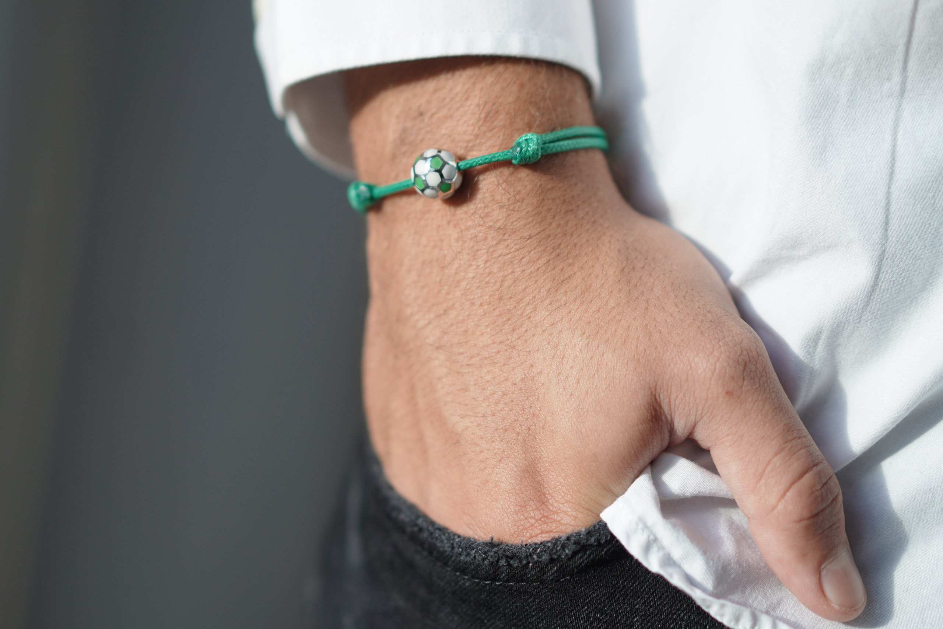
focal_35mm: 82
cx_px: 472
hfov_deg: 24.8
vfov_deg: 16.7
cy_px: 314
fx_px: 2148
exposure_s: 1/800
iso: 100
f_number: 1.8
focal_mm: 55
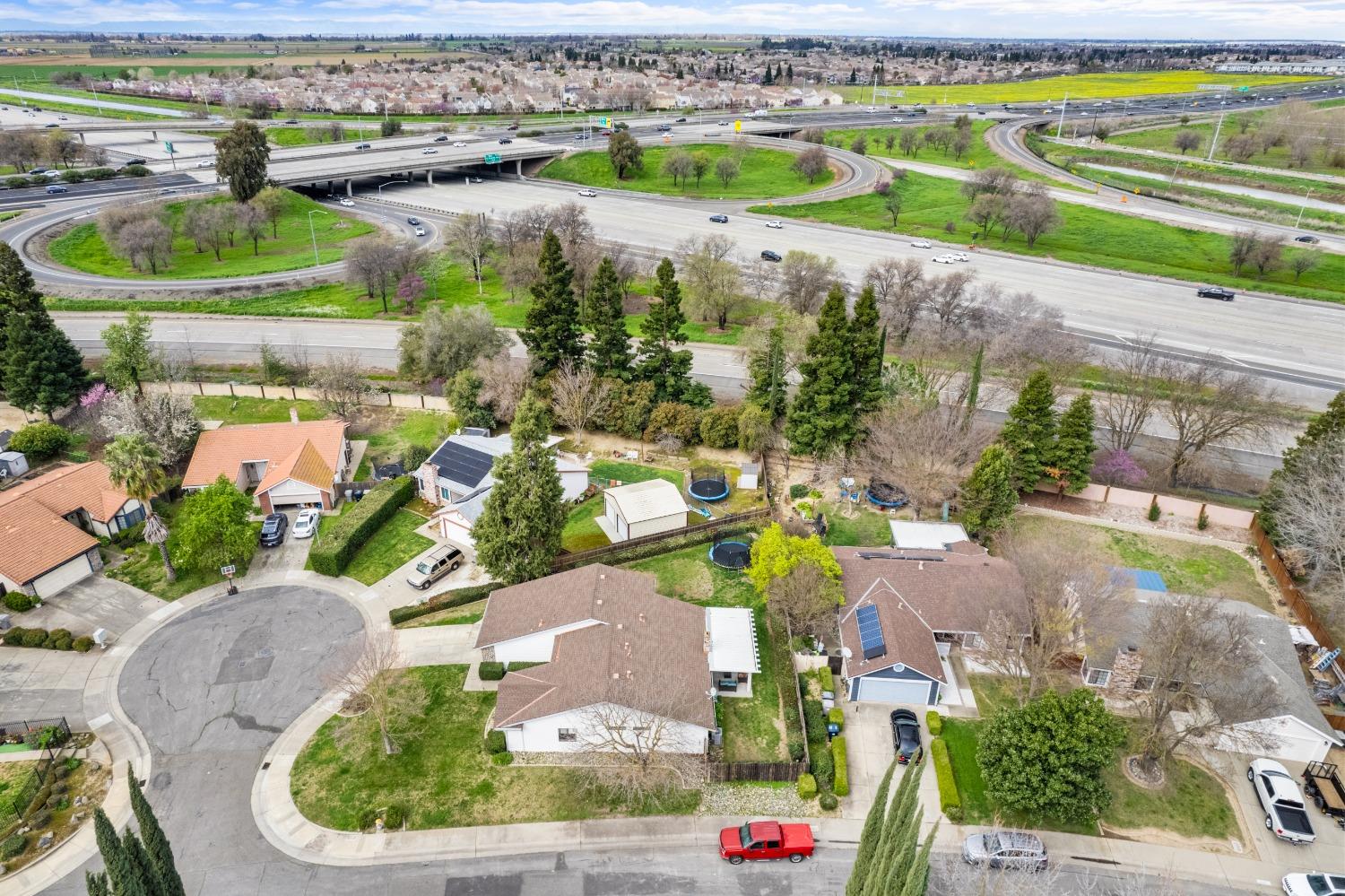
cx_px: 672
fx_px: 822
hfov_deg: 78.6
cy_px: 448
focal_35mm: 22
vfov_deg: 57.2
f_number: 2.8
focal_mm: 8.38
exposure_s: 1/640
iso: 120
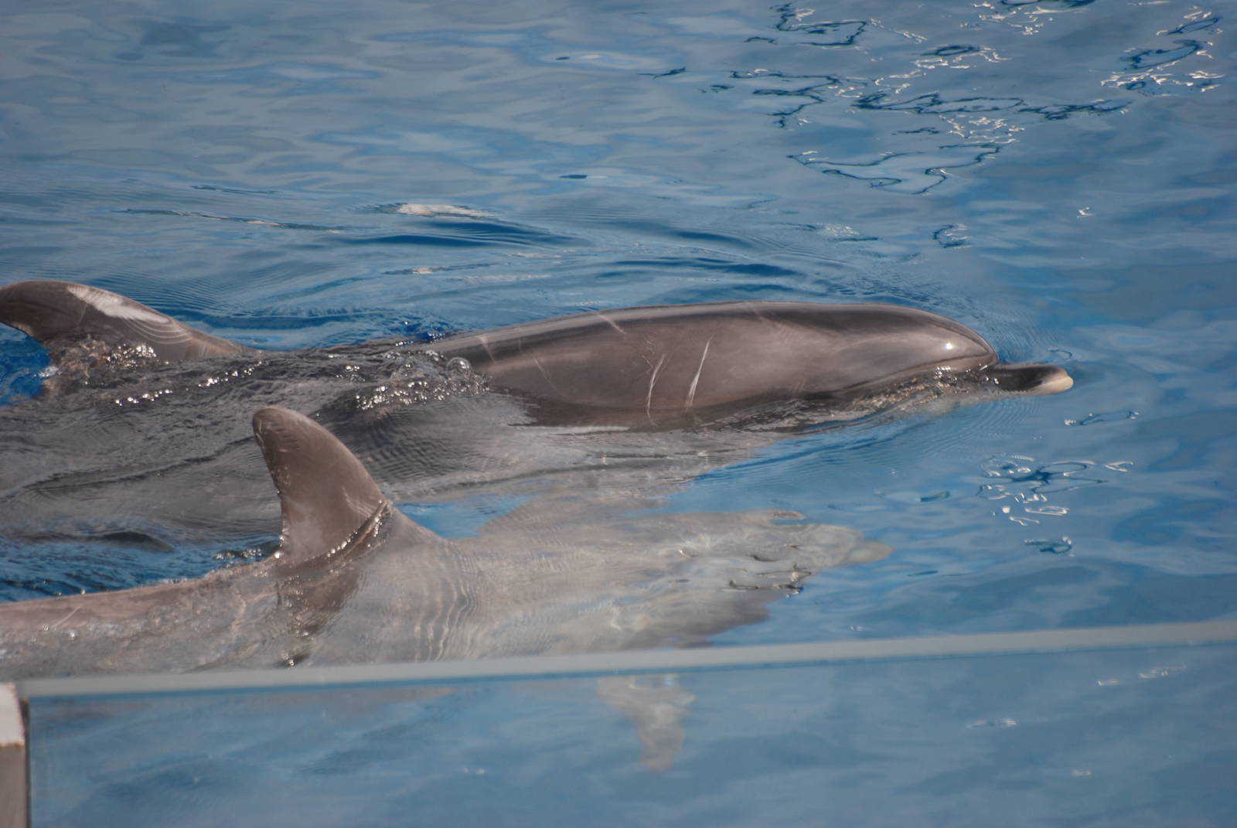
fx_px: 15481
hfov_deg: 4.6
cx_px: 618
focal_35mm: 450
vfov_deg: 3.1
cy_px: 414
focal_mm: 300
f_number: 5.6
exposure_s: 1/500
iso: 200
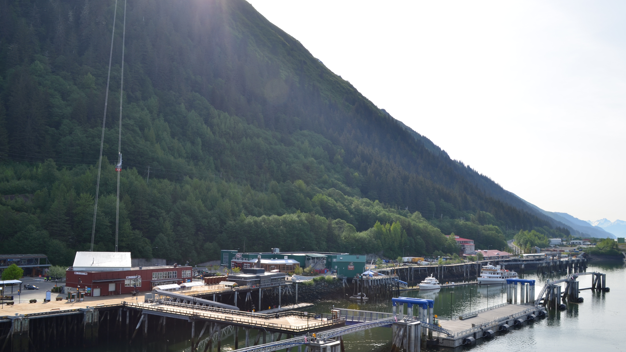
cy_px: 207
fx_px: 598
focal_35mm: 36
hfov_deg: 55.3
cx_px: 314
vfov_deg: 32.8
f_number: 11
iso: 100
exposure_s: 1/125
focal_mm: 22
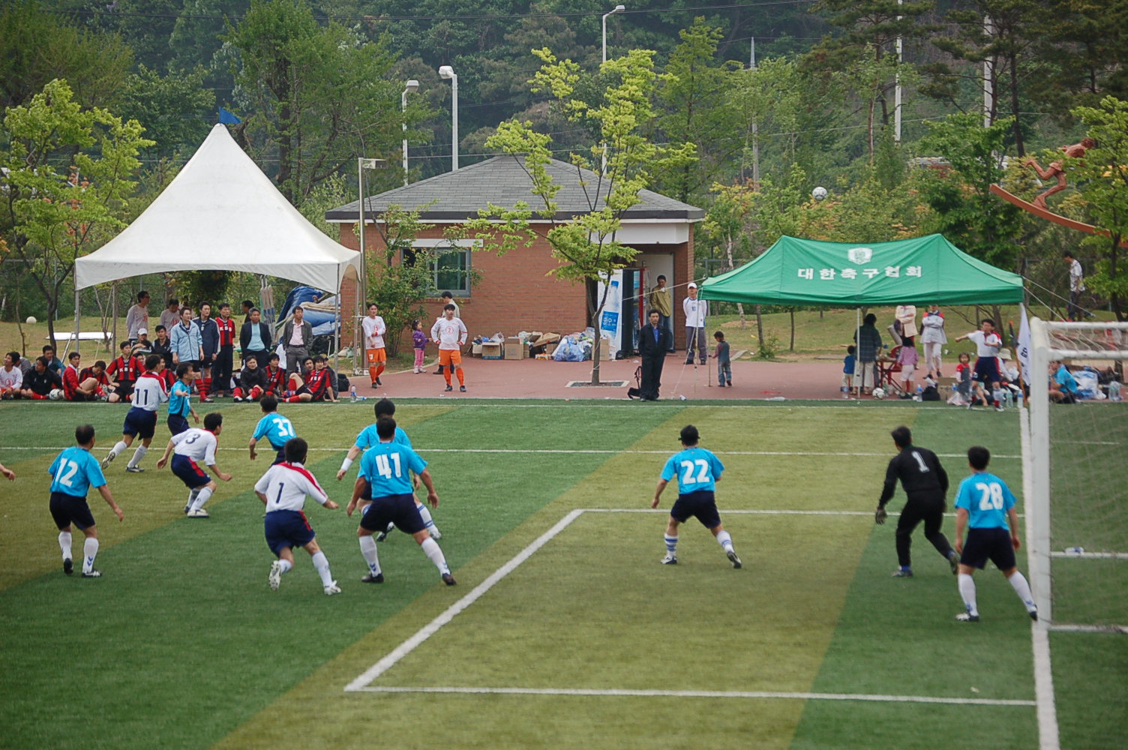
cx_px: 564
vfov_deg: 10.1
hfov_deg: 15.2
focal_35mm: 135
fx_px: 4226
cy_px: 375
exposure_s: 1/1000
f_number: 4.8
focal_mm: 90
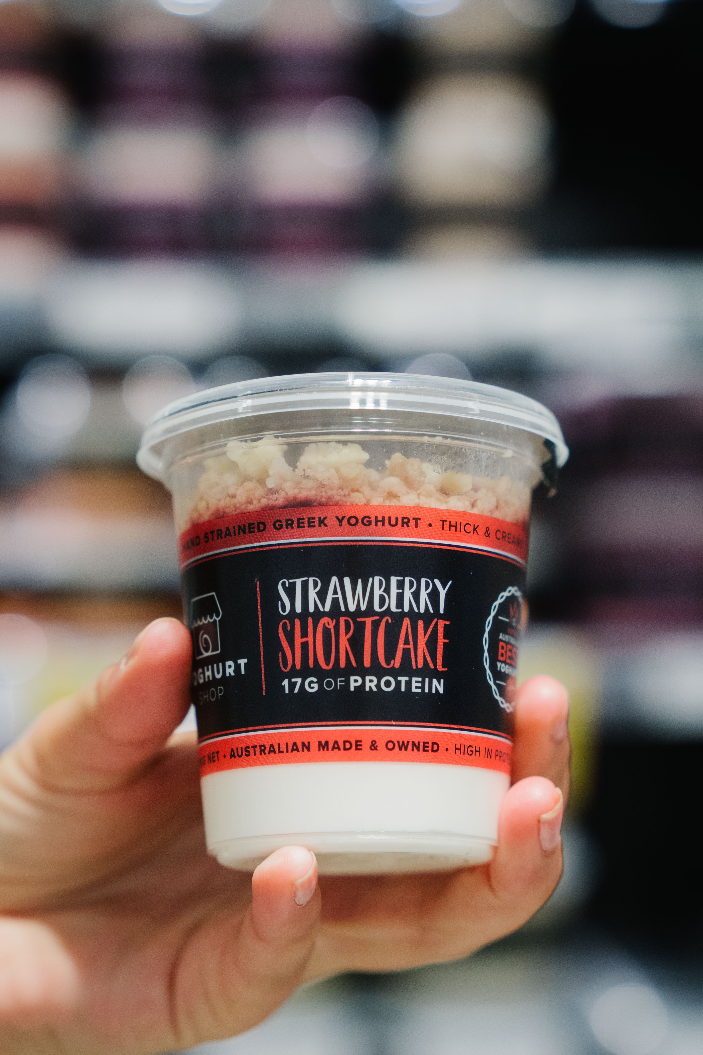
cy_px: 610
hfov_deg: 14.0
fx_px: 2871
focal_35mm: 98
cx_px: 346
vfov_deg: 20.8
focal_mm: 70
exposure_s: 1/400
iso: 2000
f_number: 3.5
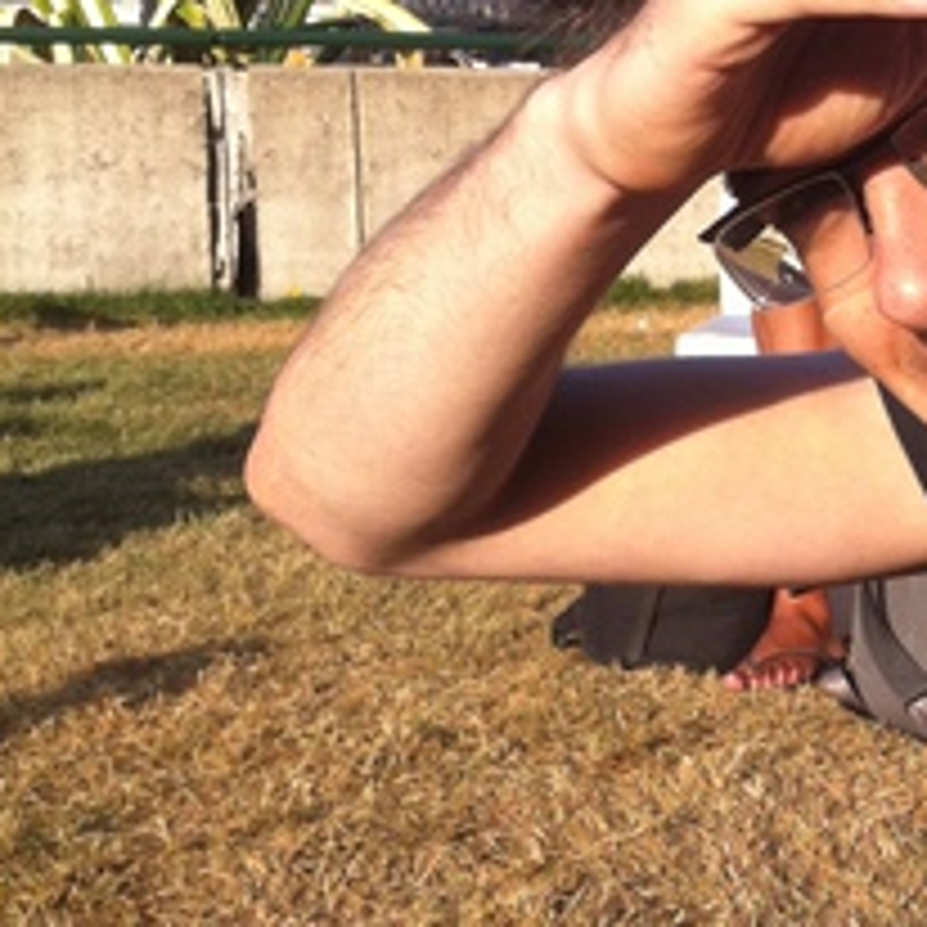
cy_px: 702
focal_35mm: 90
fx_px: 2727
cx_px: 932
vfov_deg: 19.2
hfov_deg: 18.8
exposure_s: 1/616
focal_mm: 3.85
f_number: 2.8
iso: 80
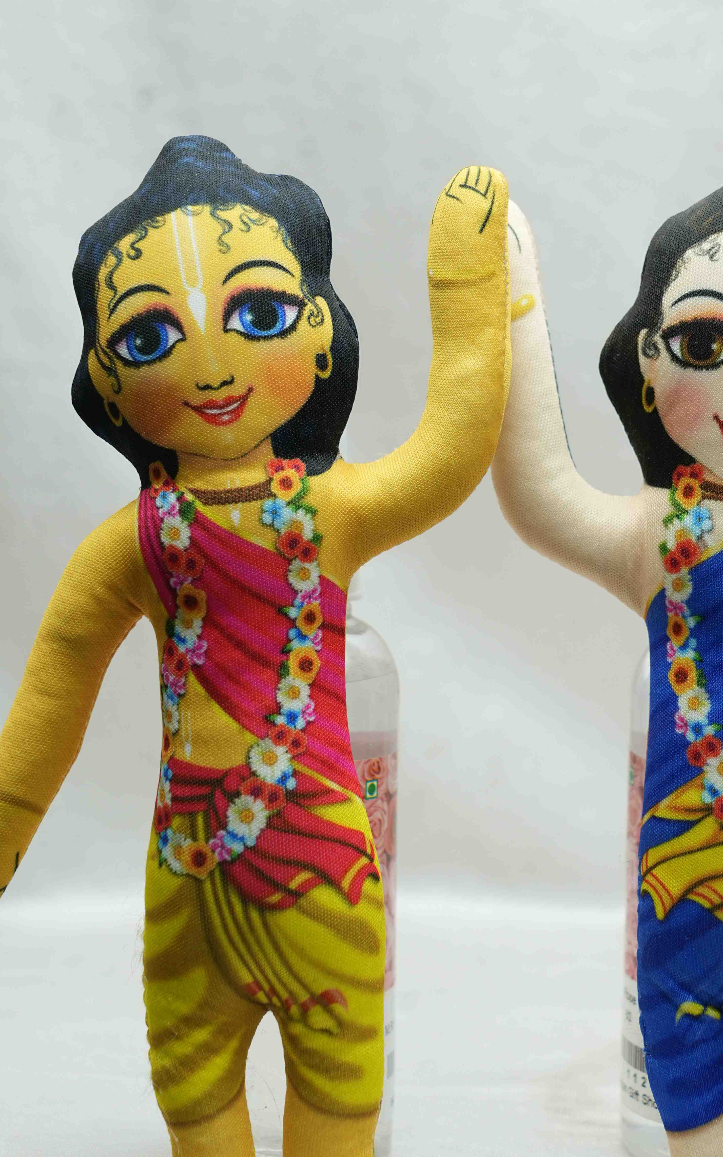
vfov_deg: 24.0
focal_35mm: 86
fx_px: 2711
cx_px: 529
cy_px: 411
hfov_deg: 15.1
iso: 320
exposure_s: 1/50
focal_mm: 55
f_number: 7.1
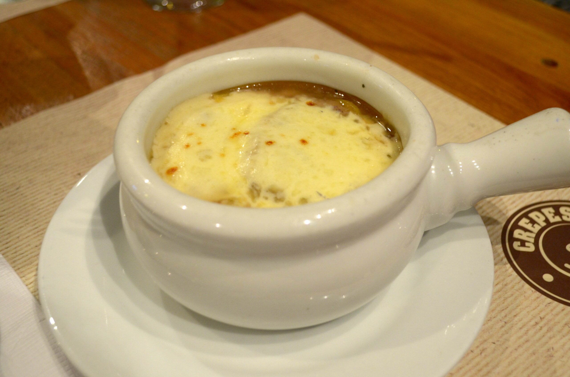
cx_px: 285
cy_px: 188
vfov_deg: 29.7
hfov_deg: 43.7
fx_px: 711
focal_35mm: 45
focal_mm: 30
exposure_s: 1/6
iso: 640
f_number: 4.5
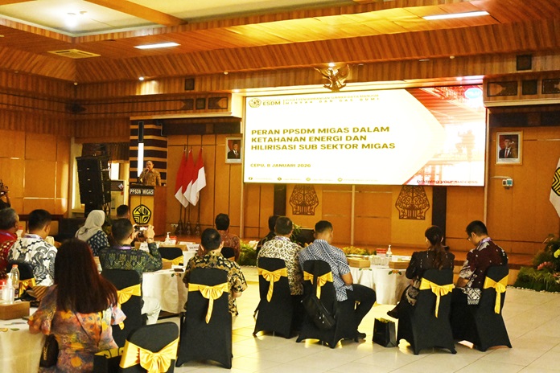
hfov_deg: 41.7
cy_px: 186
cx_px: 280
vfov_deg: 28.5
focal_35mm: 47
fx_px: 735
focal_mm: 31.5
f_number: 5
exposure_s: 1/500
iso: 6400
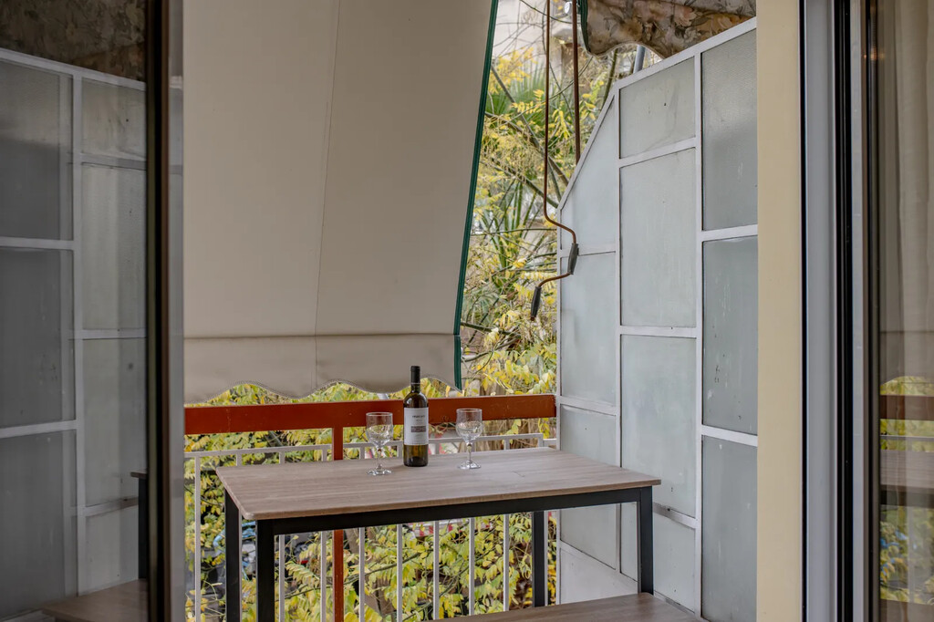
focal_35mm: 35
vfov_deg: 37.8
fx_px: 908
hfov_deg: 54.4
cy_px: 311
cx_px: 467
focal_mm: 35
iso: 200
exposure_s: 1/100
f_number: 5
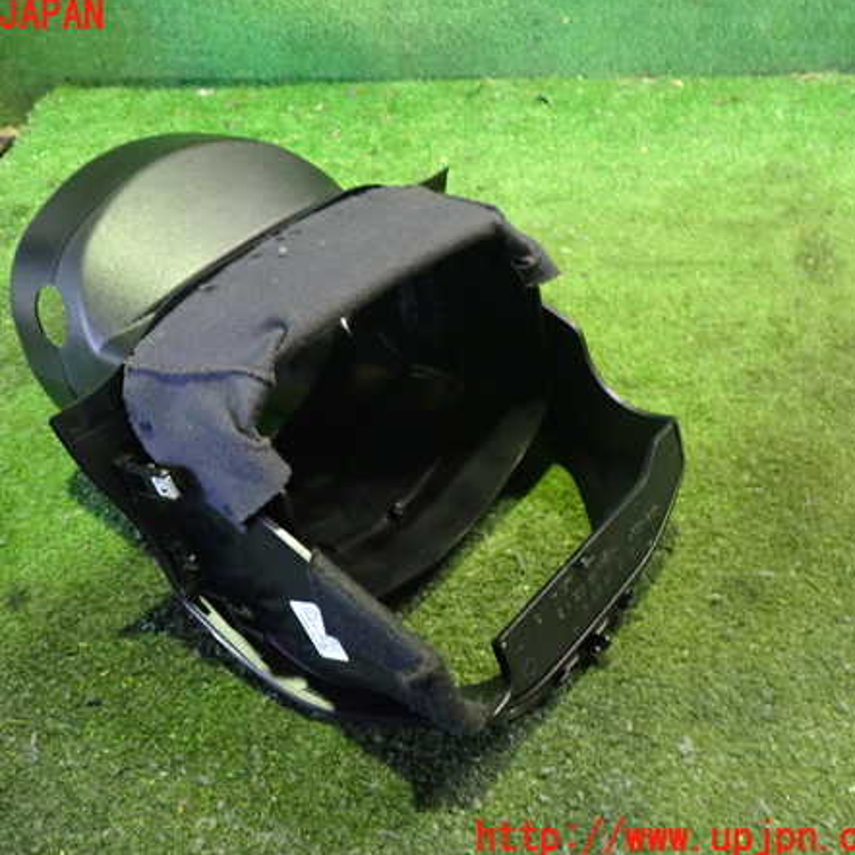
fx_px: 1006
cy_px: 428
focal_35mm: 36
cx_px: 333
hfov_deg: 45.7
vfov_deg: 46.0
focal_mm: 5.4
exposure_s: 1/15
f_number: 2.3
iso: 800
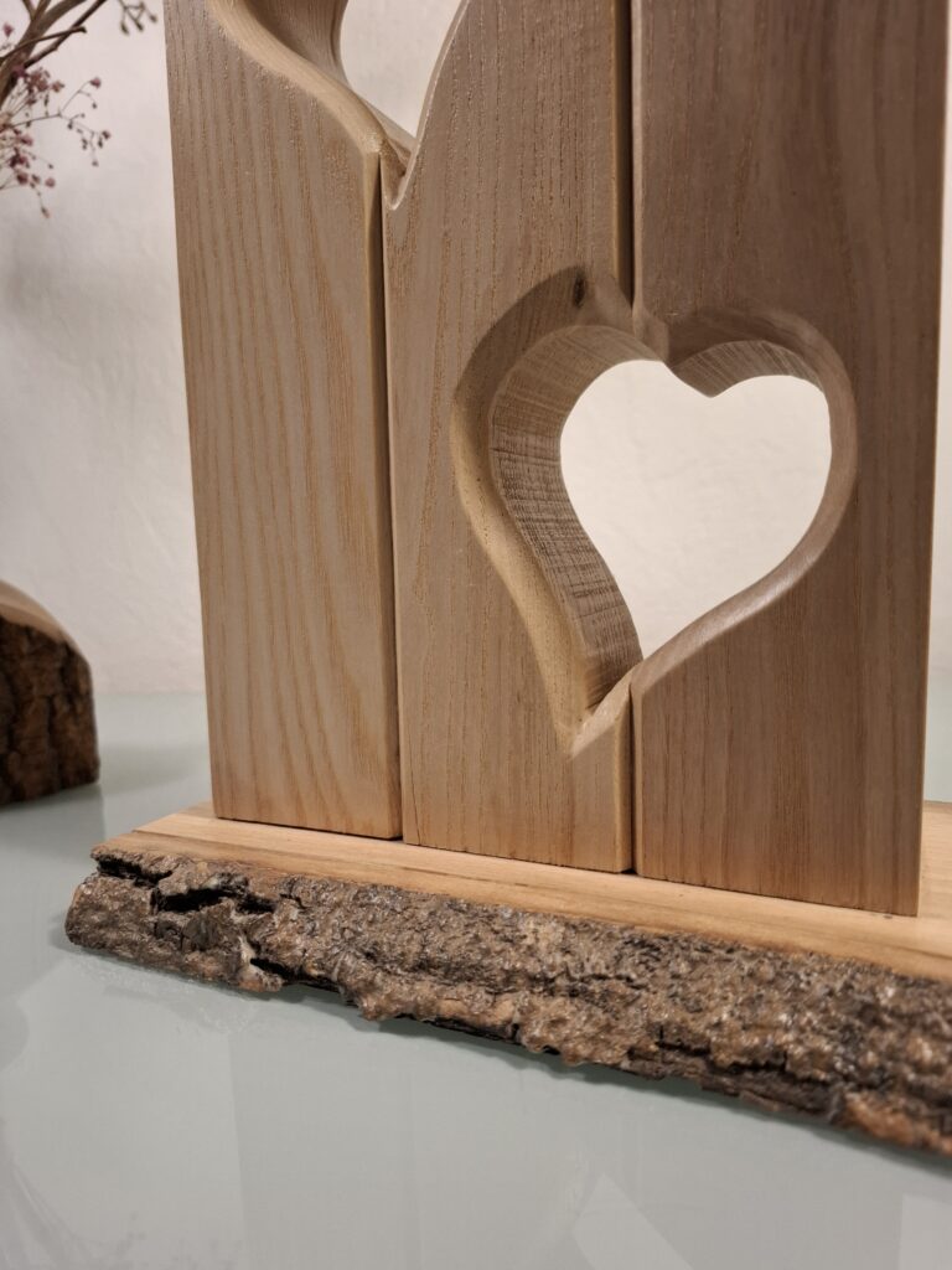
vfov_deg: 73.9
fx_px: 843
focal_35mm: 23
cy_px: 635
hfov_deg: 58.9
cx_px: 476
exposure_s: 1/50
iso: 200
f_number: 1.8
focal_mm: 5.54
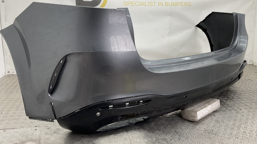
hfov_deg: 61.0
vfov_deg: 36.5
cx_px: 127
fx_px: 218
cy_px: 55
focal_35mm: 32
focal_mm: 3
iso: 25
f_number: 1.8
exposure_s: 1/120
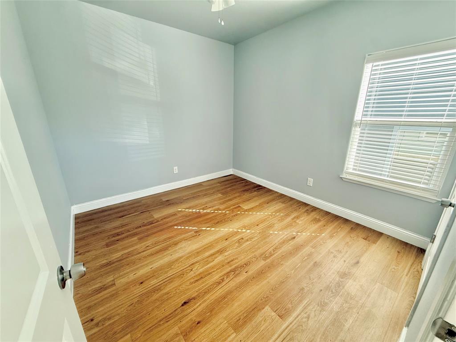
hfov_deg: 102.1
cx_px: 228
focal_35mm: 14
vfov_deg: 85.7
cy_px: 171
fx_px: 184
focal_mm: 2.22
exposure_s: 1/99
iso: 160
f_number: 2.2
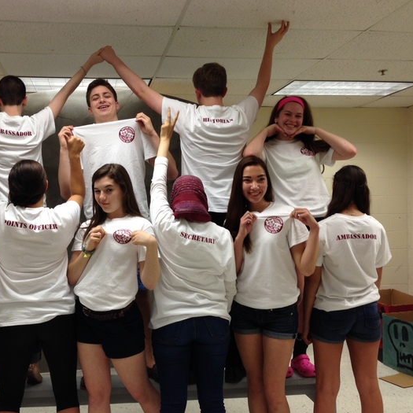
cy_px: 212
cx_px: 149
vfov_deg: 41.9
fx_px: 540
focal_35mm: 40
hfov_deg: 41.5
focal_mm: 4.12
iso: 50
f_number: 2.4
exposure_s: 1/30
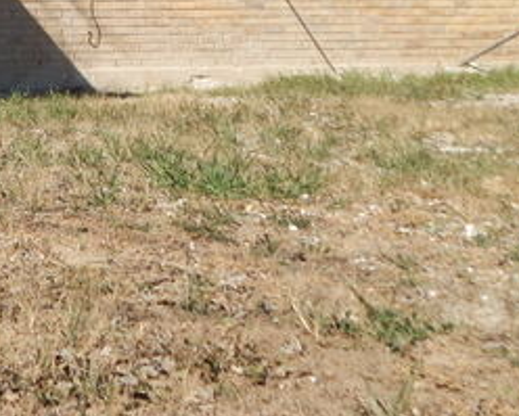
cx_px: -90
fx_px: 1200
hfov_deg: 22.6
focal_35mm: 78
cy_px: -52
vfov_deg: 18.8
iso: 125
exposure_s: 1/1500
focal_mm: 5.6
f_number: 3.2
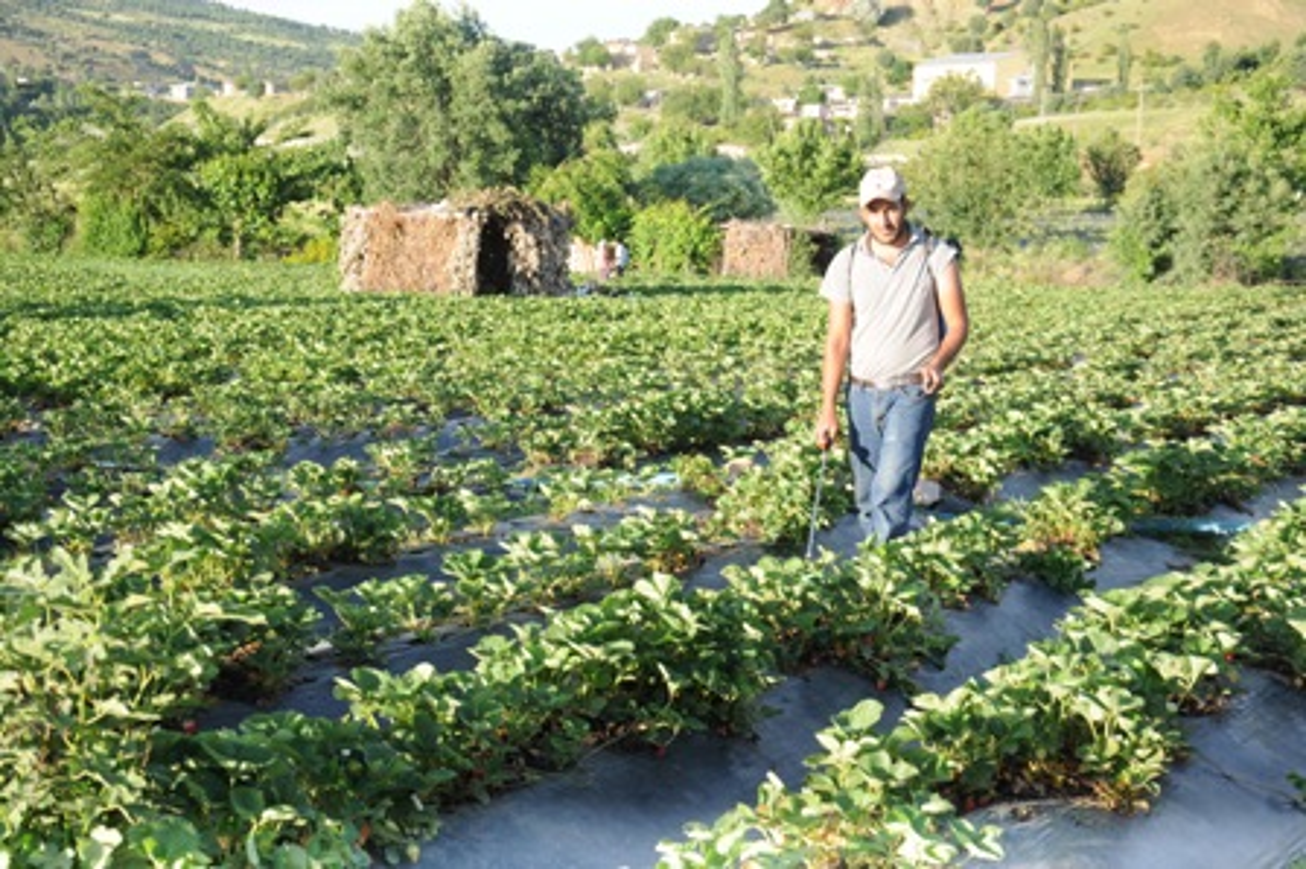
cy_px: 434
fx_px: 2066
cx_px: 653
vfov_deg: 23.7
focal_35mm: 57
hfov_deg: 35.1
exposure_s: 1/160
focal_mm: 38
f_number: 6.3
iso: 200
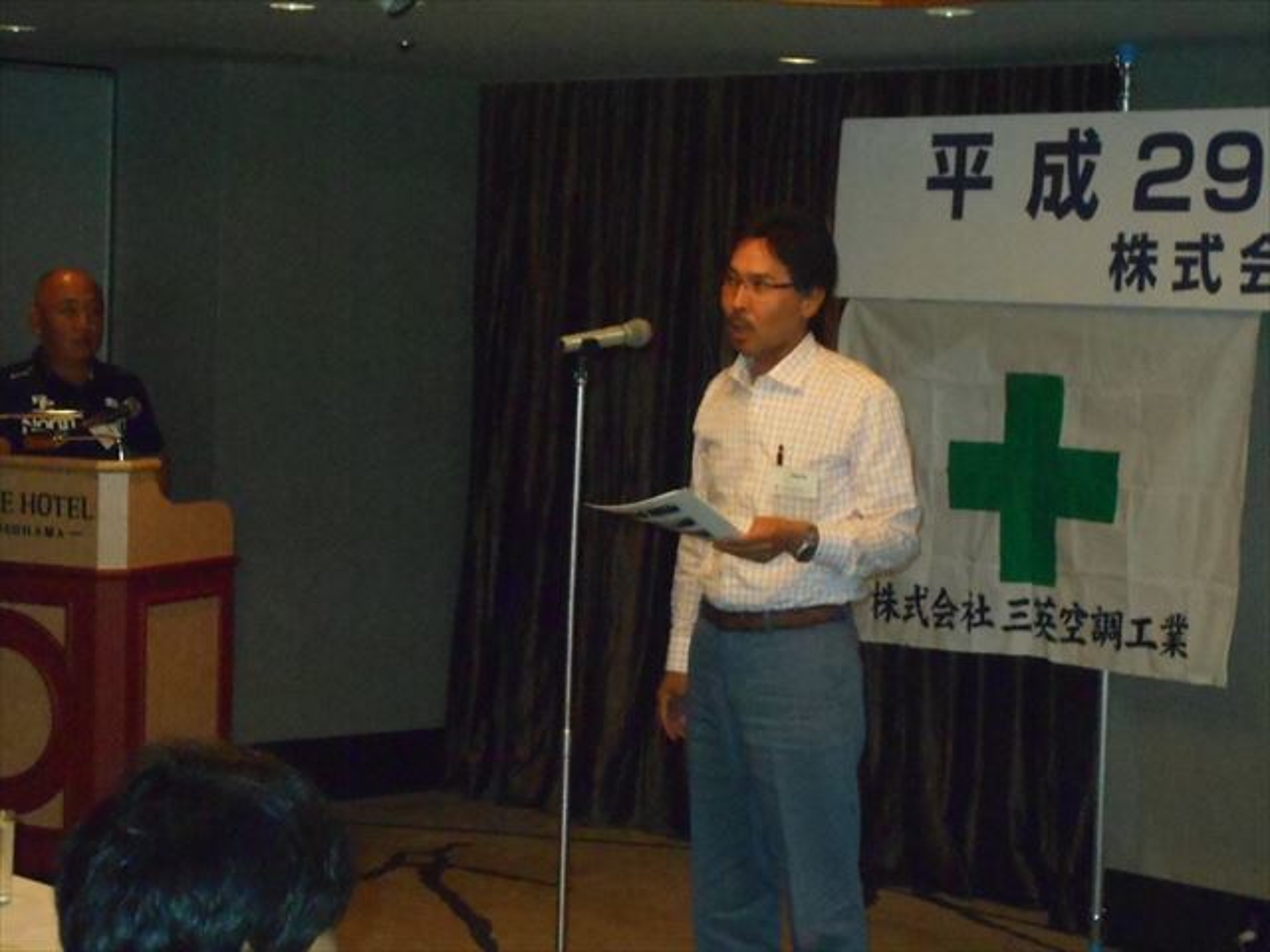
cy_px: 476
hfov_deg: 22.8
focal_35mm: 86
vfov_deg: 17.2
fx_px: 3155
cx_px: 635
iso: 1600
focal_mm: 15.4
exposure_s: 1/60
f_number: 6.3
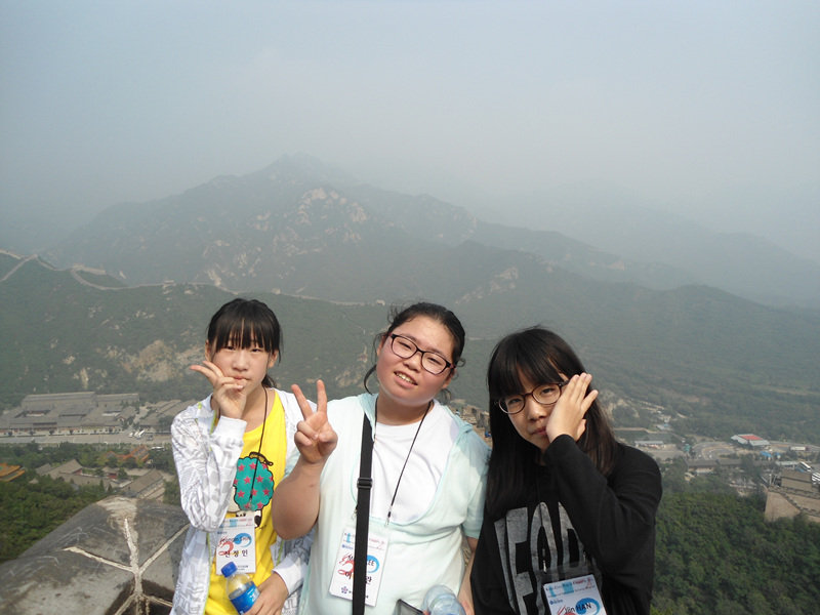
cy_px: 308
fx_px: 616
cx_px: 410
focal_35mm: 26
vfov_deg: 53.1
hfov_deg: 67.3
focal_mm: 4.7
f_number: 8
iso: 80
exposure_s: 1/160
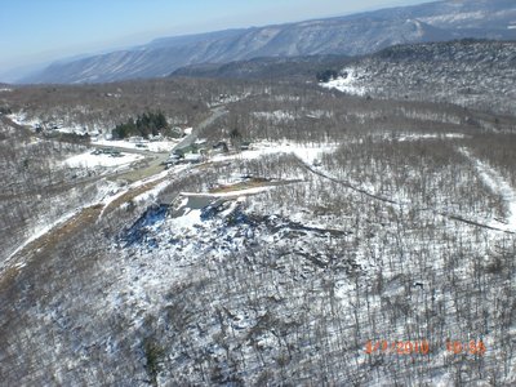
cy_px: 194
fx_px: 566
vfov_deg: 37.7
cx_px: 258
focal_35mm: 38
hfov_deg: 49.0
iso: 50
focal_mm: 6.3
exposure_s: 1/500
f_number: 4.4
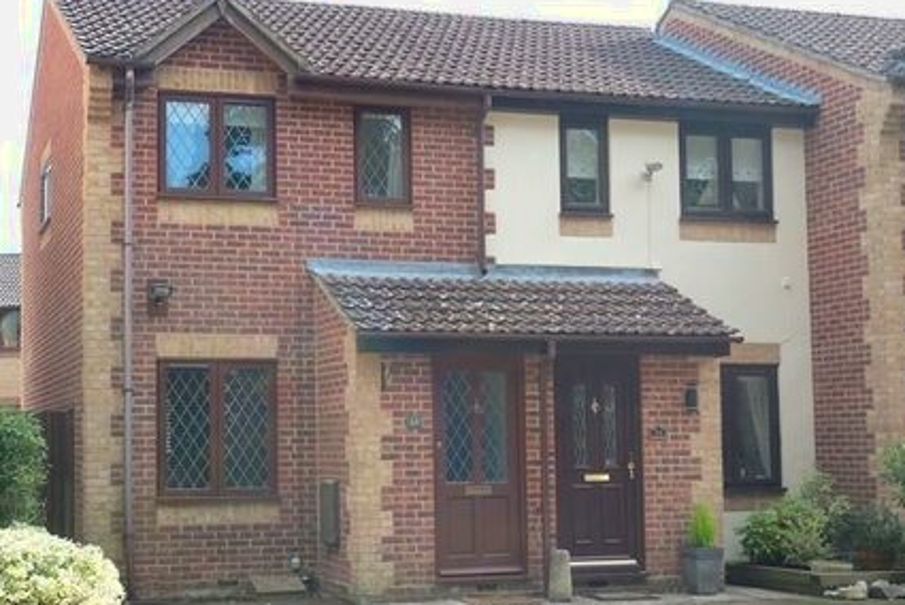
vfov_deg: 26.5
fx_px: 1283
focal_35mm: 51
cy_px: 365
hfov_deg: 38.3
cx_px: 283
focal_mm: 20.9
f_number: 4
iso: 200
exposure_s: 1/200
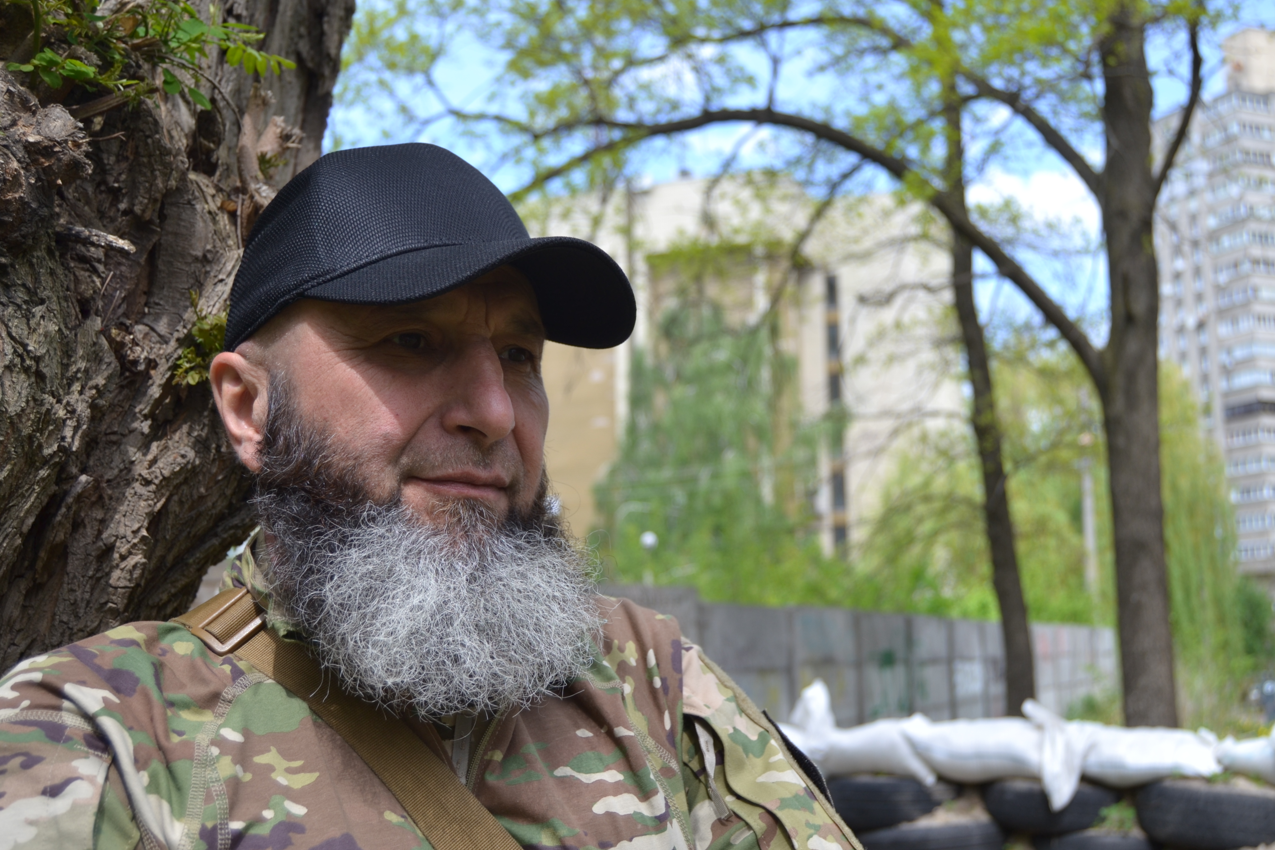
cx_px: 638
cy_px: 421
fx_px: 1594
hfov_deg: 43.6
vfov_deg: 29.9
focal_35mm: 45
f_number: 4
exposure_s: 1/320
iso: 100
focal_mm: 26
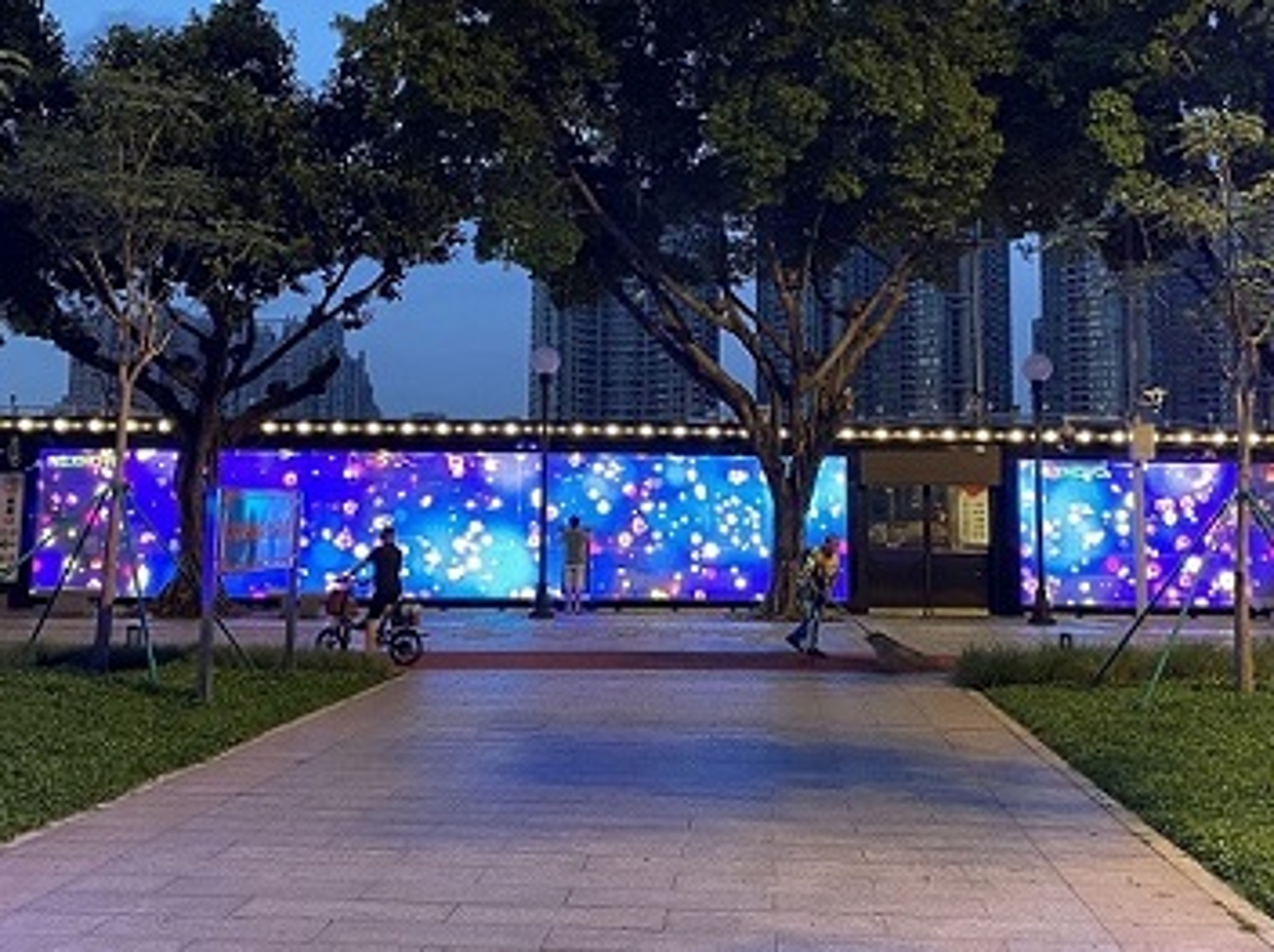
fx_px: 1323
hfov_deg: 51.4
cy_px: 369
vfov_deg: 39.4
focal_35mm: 36
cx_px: 693
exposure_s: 1/33
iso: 640
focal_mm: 4.3
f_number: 1.8
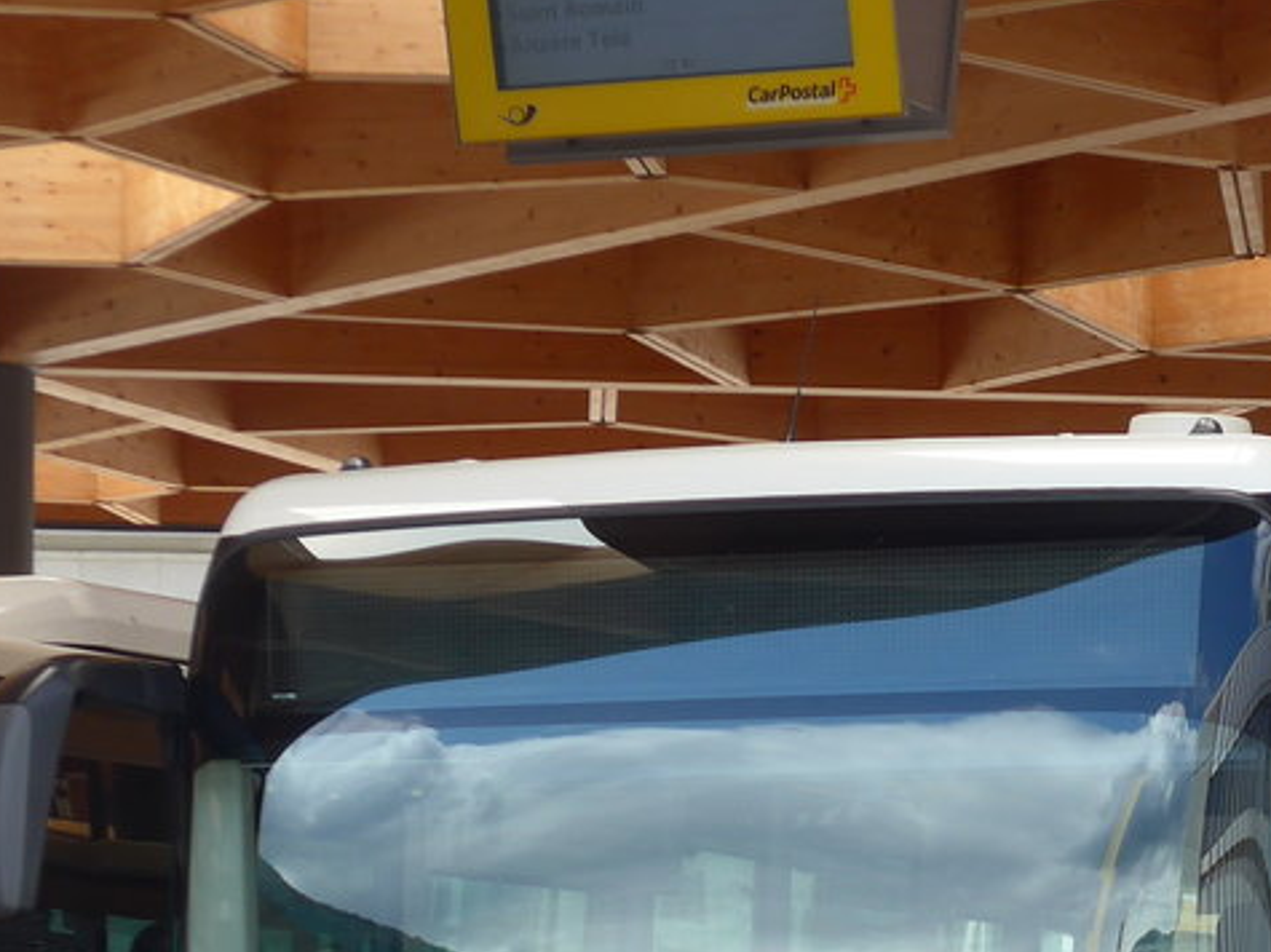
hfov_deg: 9.8
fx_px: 7415
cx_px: 990
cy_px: 1086
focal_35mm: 202
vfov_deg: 7.3
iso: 80
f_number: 4.4
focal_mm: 16
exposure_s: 1/160
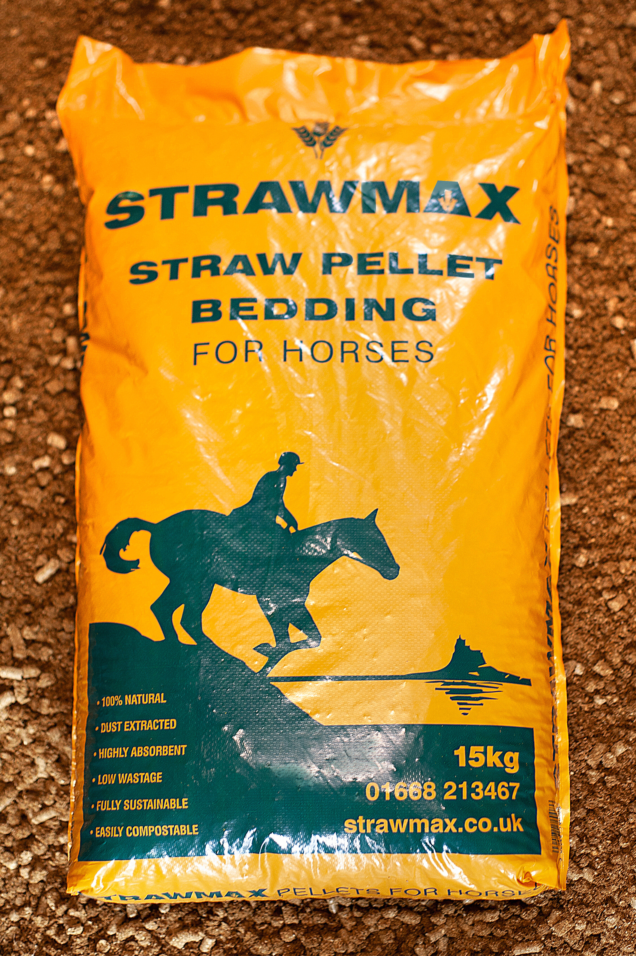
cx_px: 318
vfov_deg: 39.6
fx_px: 1327
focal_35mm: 50
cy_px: 478
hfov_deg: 27.0
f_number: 3.2
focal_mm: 50
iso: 400
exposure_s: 1/50
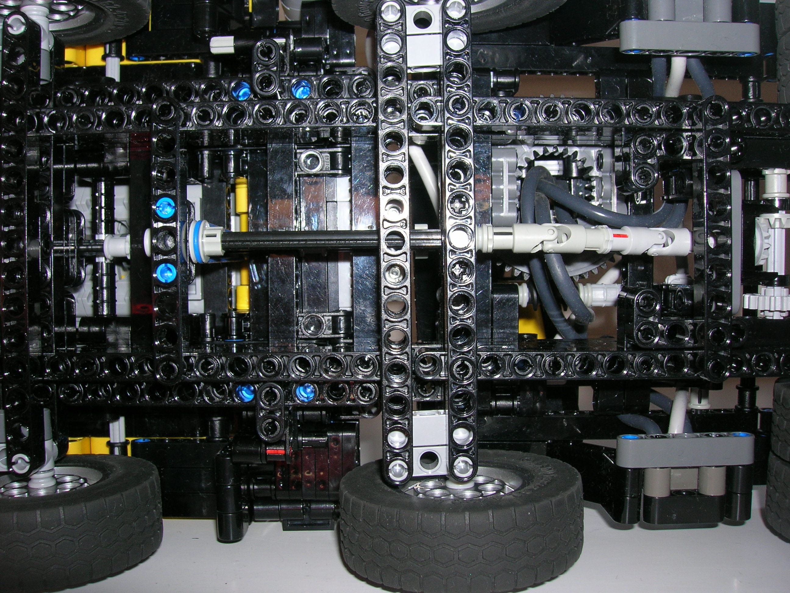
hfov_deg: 54.0
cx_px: 395
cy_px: 296
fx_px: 776
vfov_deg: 41.8
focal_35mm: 34
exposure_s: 1/60.1
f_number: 4.9
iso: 50
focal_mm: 5.7
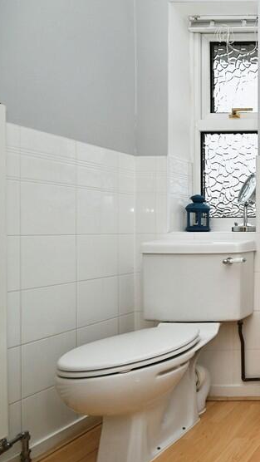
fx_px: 331
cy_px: 231
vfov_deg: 69.8
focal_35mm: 27
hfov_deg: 26.0
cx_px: 419
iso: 100
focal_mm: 14
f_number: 5.6
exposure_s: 1/125
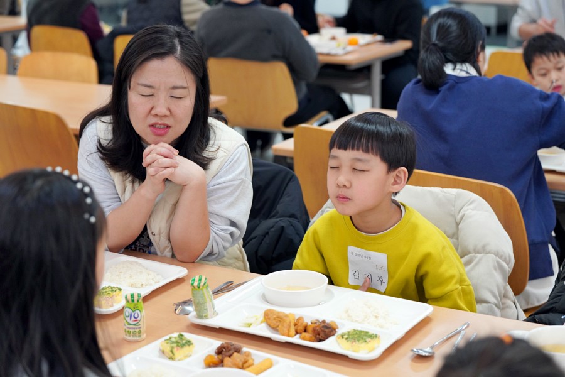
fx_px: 1099
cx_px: 282
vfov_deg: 19.5
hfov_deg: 28.8
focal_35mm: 70
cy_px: 188
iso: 2000
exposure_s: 1/160
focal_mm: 70
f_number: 4
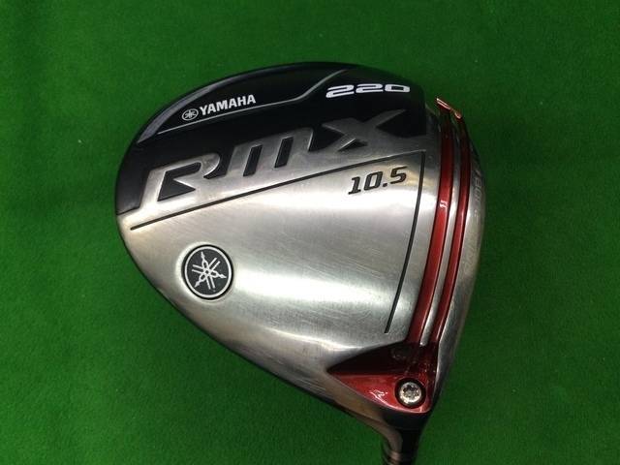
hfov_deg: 58.4
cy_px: 232
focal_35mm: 31
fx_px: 555
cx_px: 310
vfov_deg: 45.4
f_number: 2.4
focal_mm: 3.3
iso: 50
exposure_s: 1/30
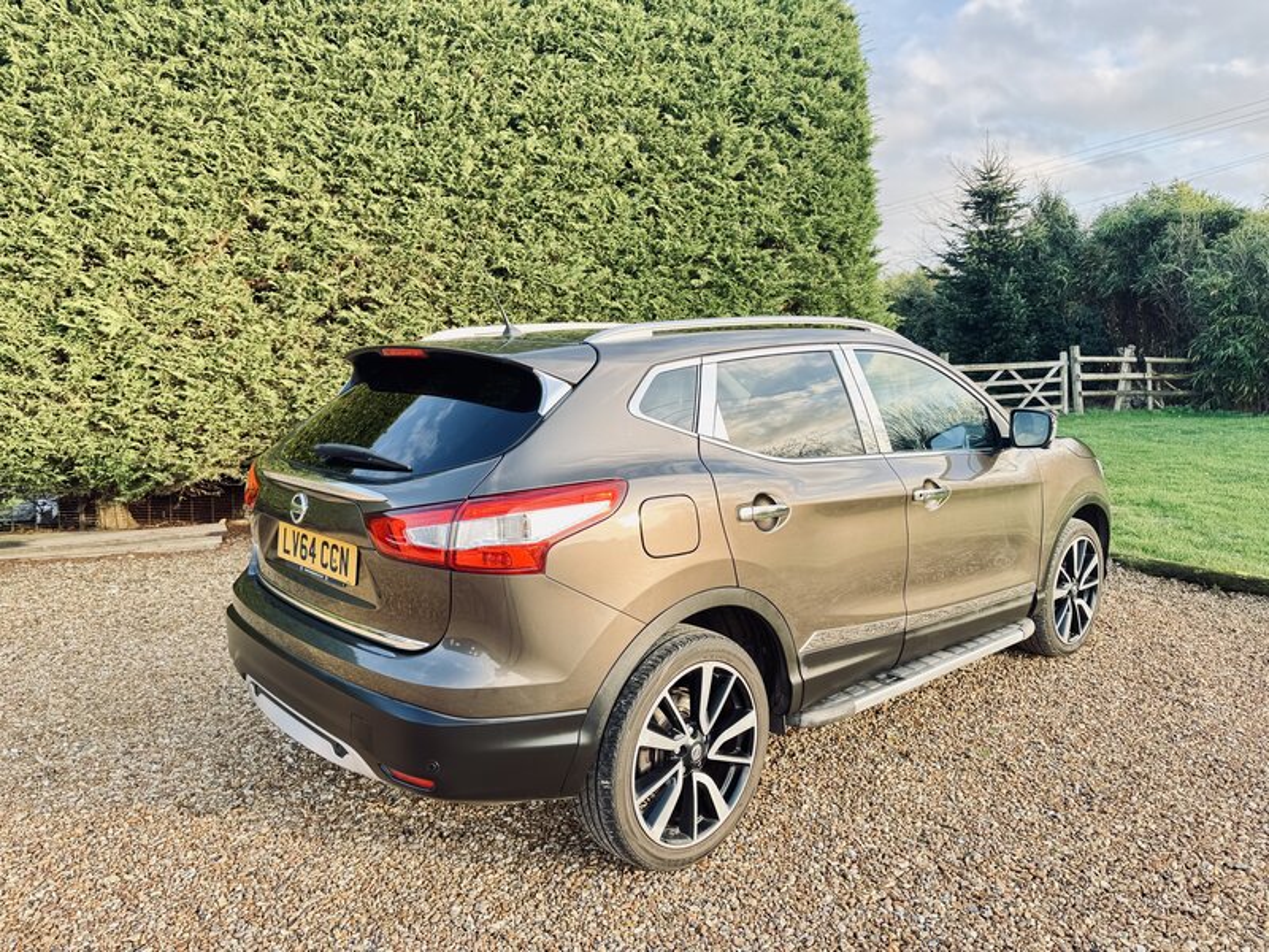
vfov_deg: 56.8
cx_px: 634
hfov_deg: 71.6
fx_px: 880
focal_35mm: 24
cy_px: 476
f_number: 1.78
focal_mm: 6.76
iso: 80
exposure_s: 1/196
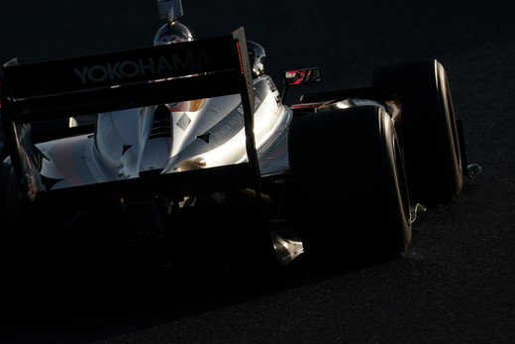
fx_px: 10016
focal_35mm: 700
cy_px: 223
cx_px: 199
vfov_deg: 2.0
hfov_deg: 2.9
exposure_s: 1/800
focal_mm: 506
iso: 200
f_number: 11
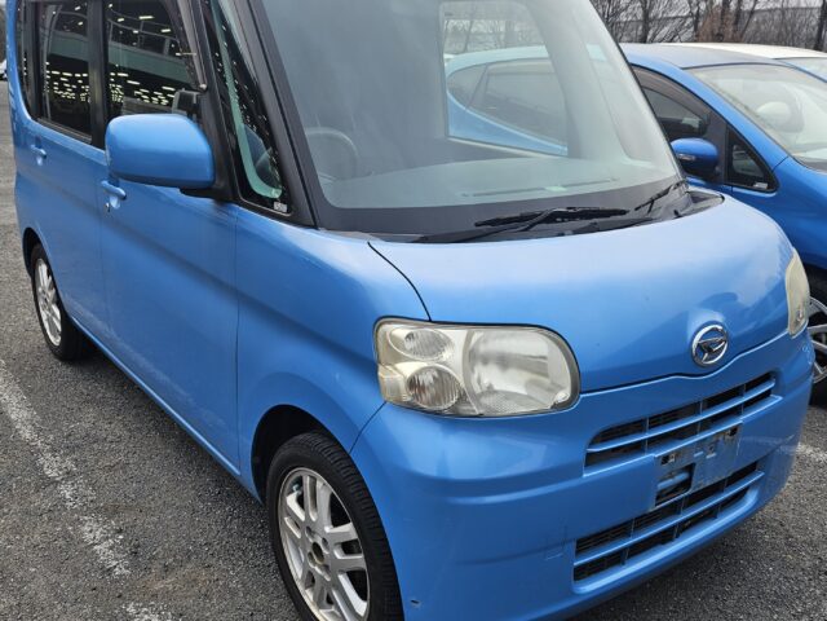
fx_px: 549
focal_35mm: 23
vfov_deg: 58.9
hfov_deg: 73.9
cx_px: 414
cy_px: 310
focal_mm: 5.4
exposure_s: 1/101
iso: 32
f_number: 1.8
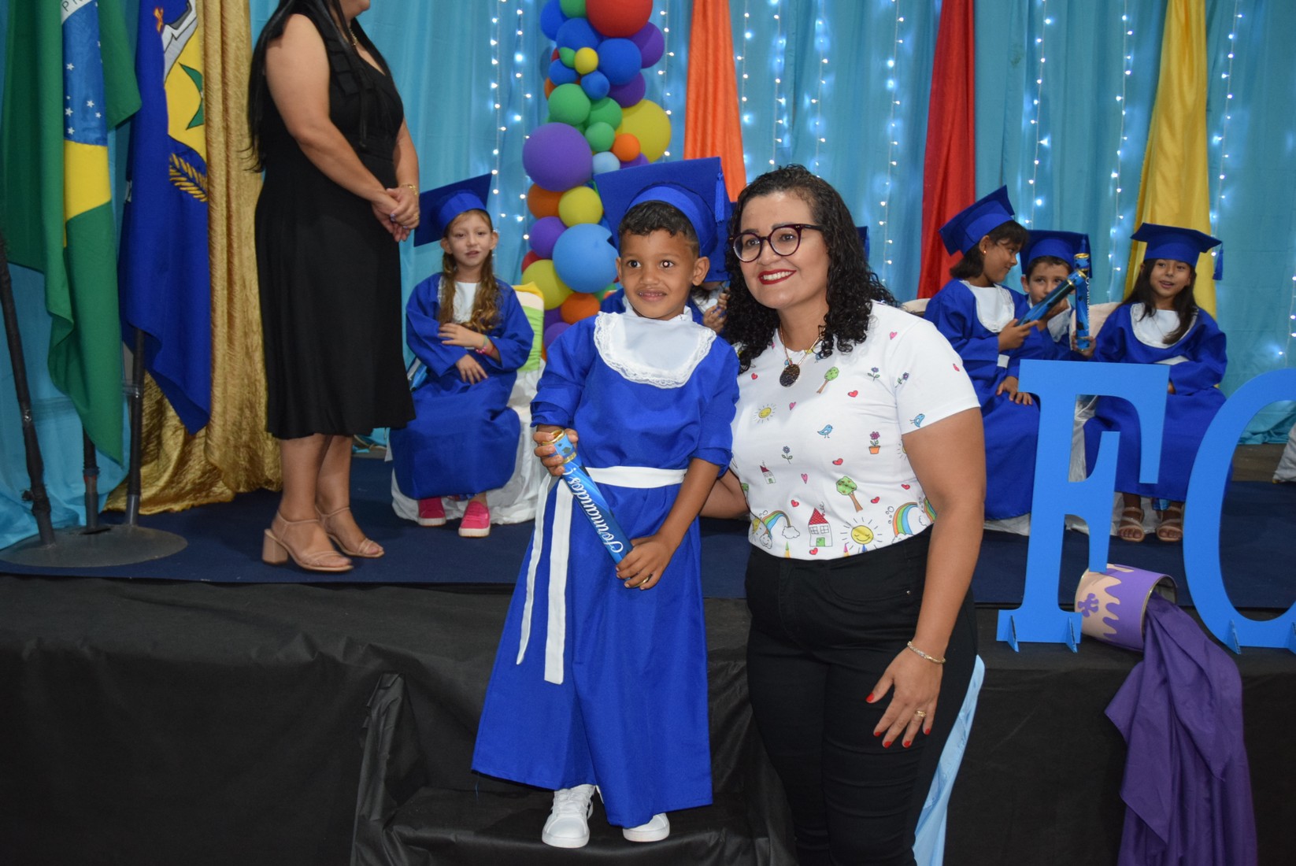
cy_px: 433
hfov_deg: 53.1
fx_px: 1297
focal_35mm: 36
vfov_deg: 36.9
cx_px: 648
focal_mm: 24
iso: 1800
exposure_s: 1/60
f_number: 3.8
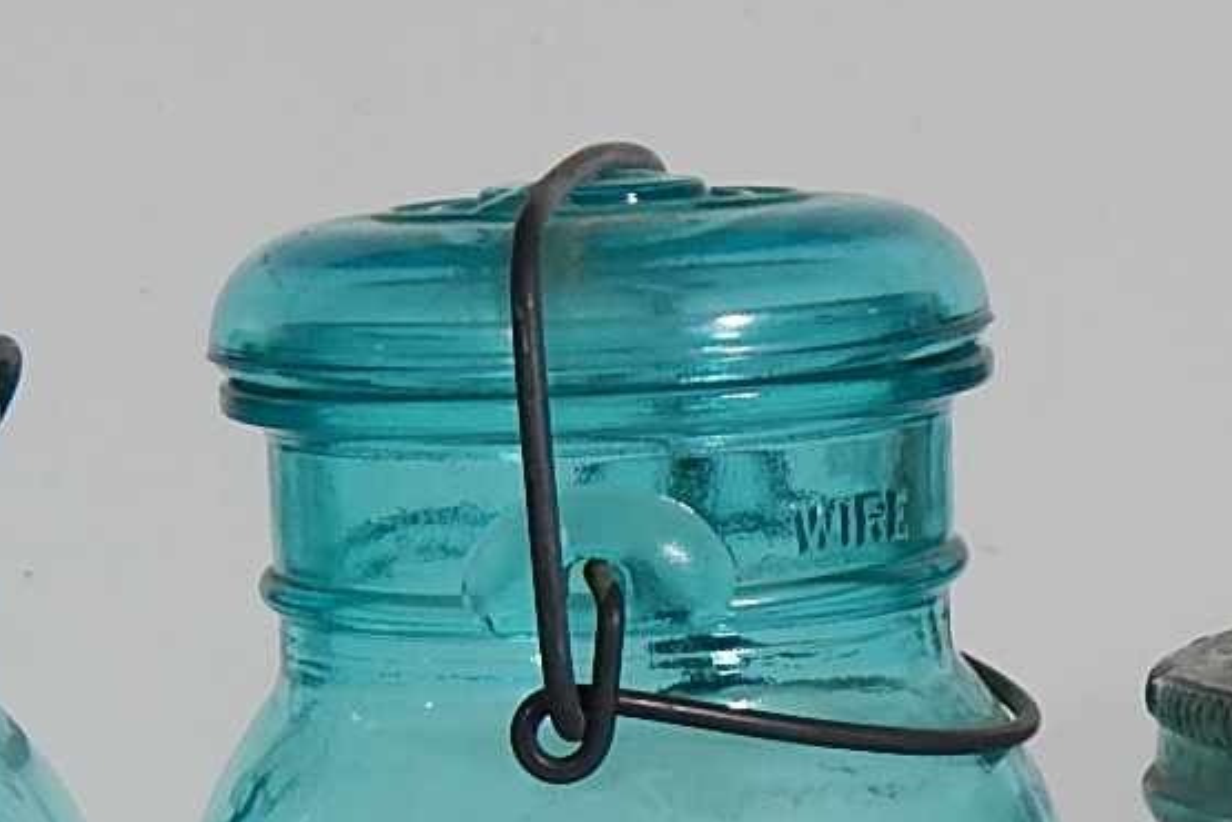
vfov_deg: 10.4
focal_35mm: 129
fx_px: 4414
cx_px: 548
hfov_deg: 15.9
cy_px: 1129
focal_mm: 7.7
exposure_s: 1/30
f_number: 3.6
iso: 160
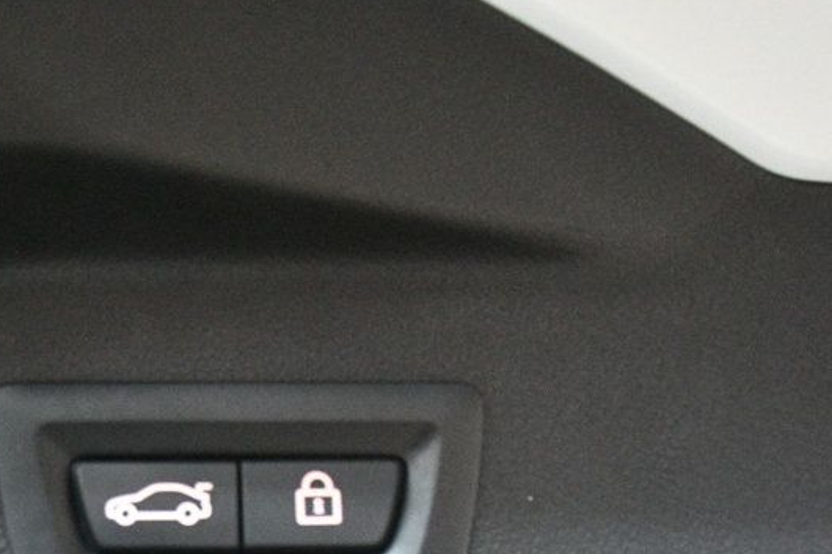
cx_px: 204
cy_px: 516
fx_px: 2010
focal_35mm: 87
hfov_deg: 23.1
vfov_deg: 15.5
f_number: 4
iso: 5600
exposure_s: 1/60
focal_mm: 30
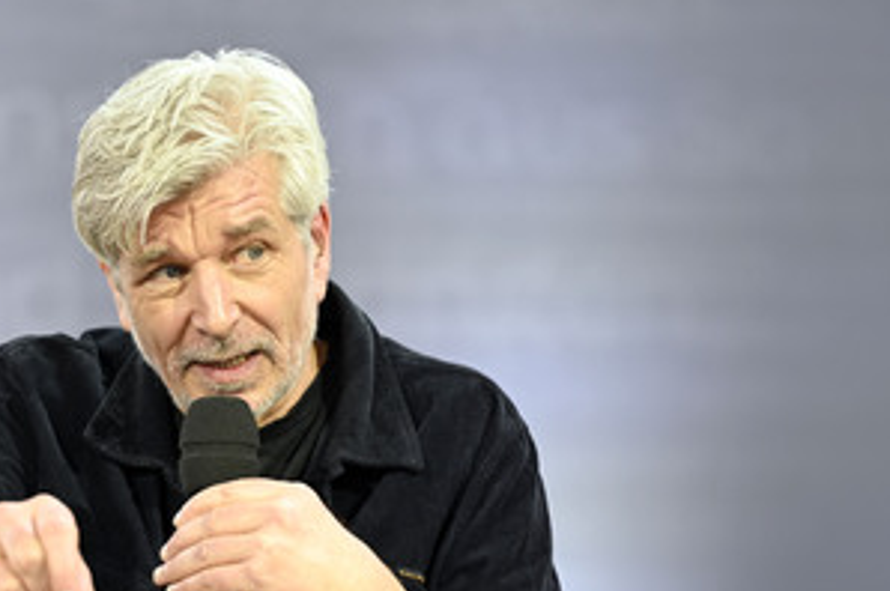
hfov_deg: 6.8
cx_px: 267
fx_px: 7483
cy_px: 406
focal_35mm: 303
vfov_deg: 4.5
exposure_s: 1/500
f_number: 3.2
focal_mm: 200
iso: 400
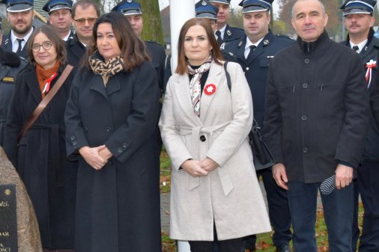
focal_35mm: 79
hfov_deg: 25.5
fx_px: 831
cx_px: 119
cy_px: 130
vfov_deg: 17.3
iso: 800
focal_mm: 26
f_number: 5
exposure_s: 1/100
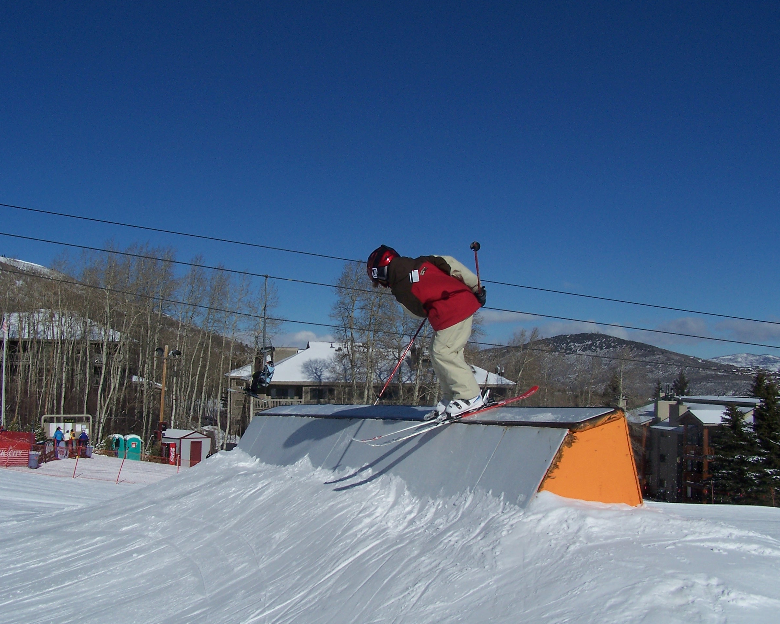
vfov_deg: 37.3
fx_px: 923
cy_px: 311
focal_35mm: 40
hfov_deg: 45.8
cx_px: 366
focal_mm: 6.3
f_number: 5.6
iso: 80
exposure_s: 1/1500
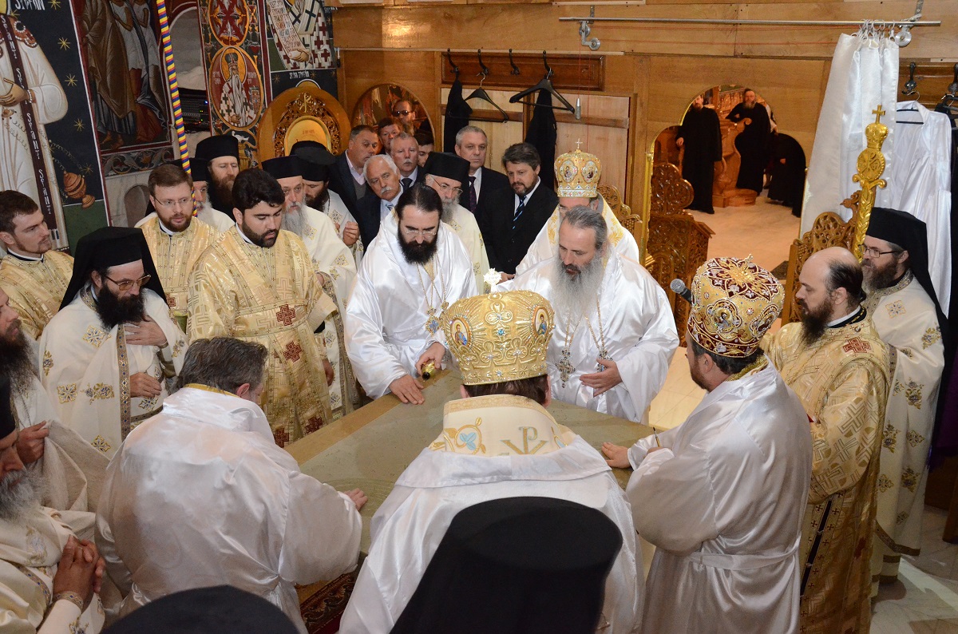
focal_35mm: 32
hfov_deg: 59.6
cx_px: 479
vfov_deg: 41.5
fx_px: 836
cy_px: 317
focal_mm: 21
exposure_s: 1/80
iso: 5000
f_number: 5
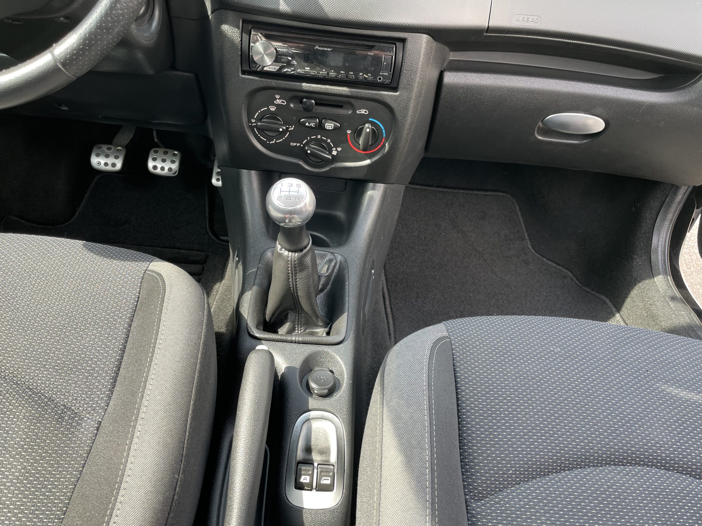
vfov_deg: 53.1
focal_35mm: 26
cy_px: 263
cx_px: 351
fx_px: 527
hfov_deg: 67.3
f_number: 1.6
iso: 50
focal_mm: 4.2
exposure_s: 1/121
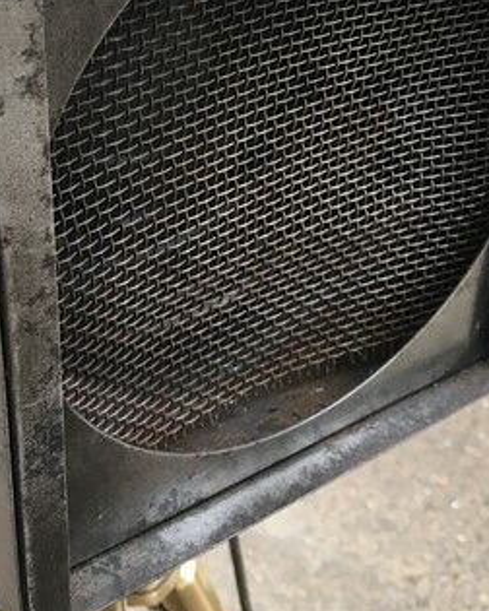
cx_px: 149
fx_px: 977
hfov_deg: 27.9
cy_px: 97
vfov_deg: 33.4
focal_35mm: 54
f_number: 2.2
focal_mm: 4.15
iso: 40
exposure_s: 1/33
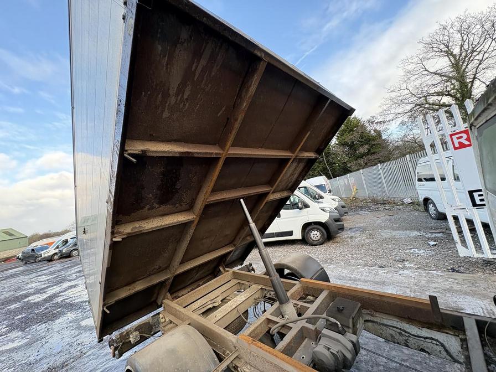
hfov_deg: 102.1
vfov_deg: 85.7
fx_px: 201
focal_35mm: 14
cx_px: 248
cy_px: 186
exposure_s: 1/109
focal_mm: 2.22
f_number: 2.2
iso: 125
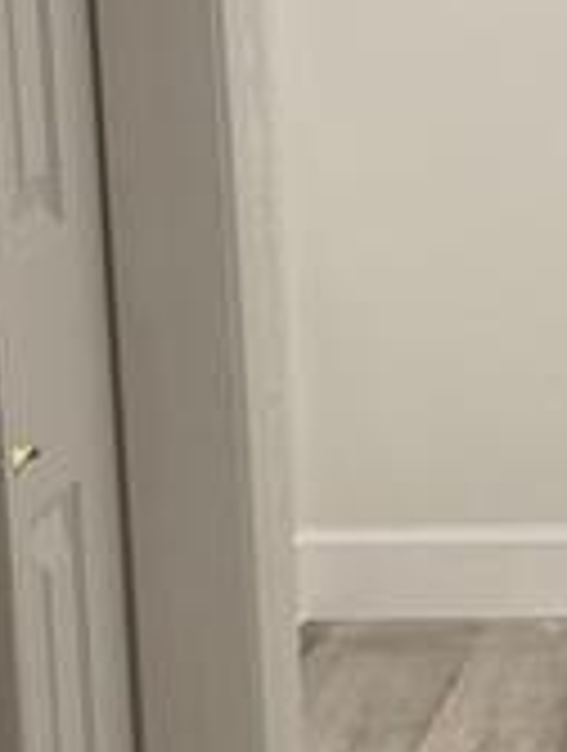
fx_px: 3742
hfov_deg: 8.4
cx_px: 904
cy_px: 446
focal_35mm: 172
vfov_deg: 11.5
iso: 160
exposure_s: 1/120
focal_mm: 6.76
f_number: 1.78
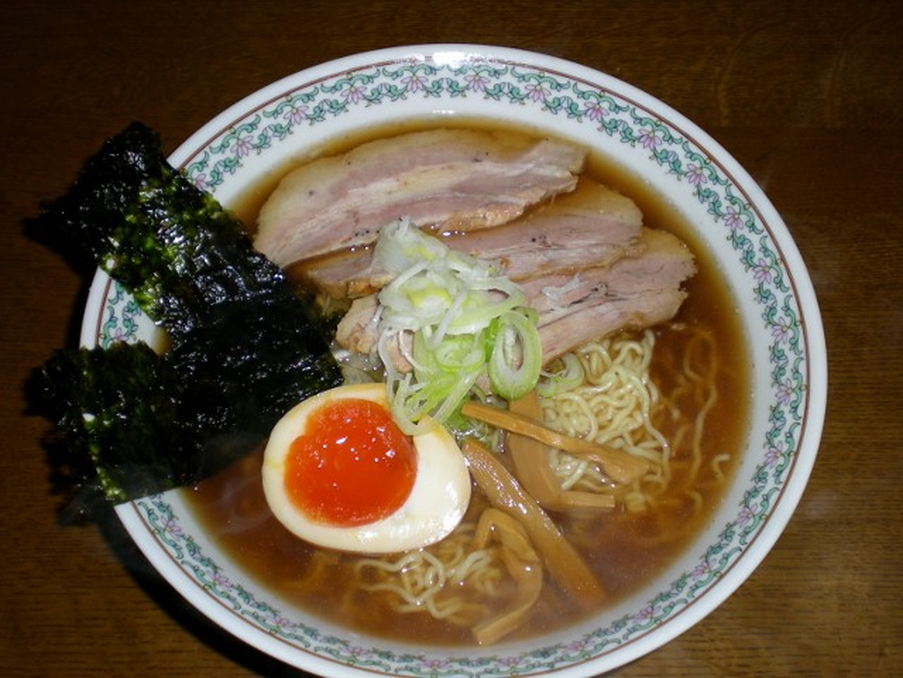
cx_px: 452
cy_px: 339
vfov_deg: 32.9
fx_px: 1148
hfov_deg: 42.9
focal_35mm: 44
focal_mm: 7.4
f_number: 3.5
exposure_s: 1/60
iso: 50
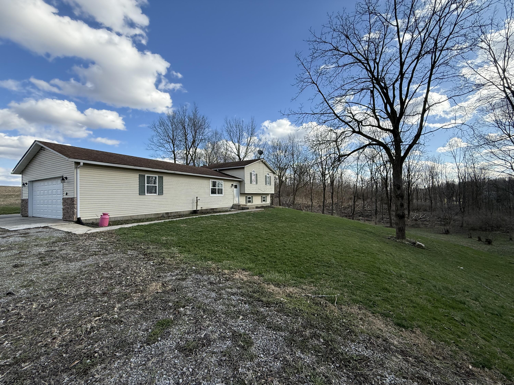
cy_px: 192
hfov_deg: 102.1
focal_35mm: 14
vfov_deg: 85.7
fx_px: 208
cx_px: 257
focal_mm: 2.22
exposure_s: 1/1087
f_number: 2.2
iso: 64
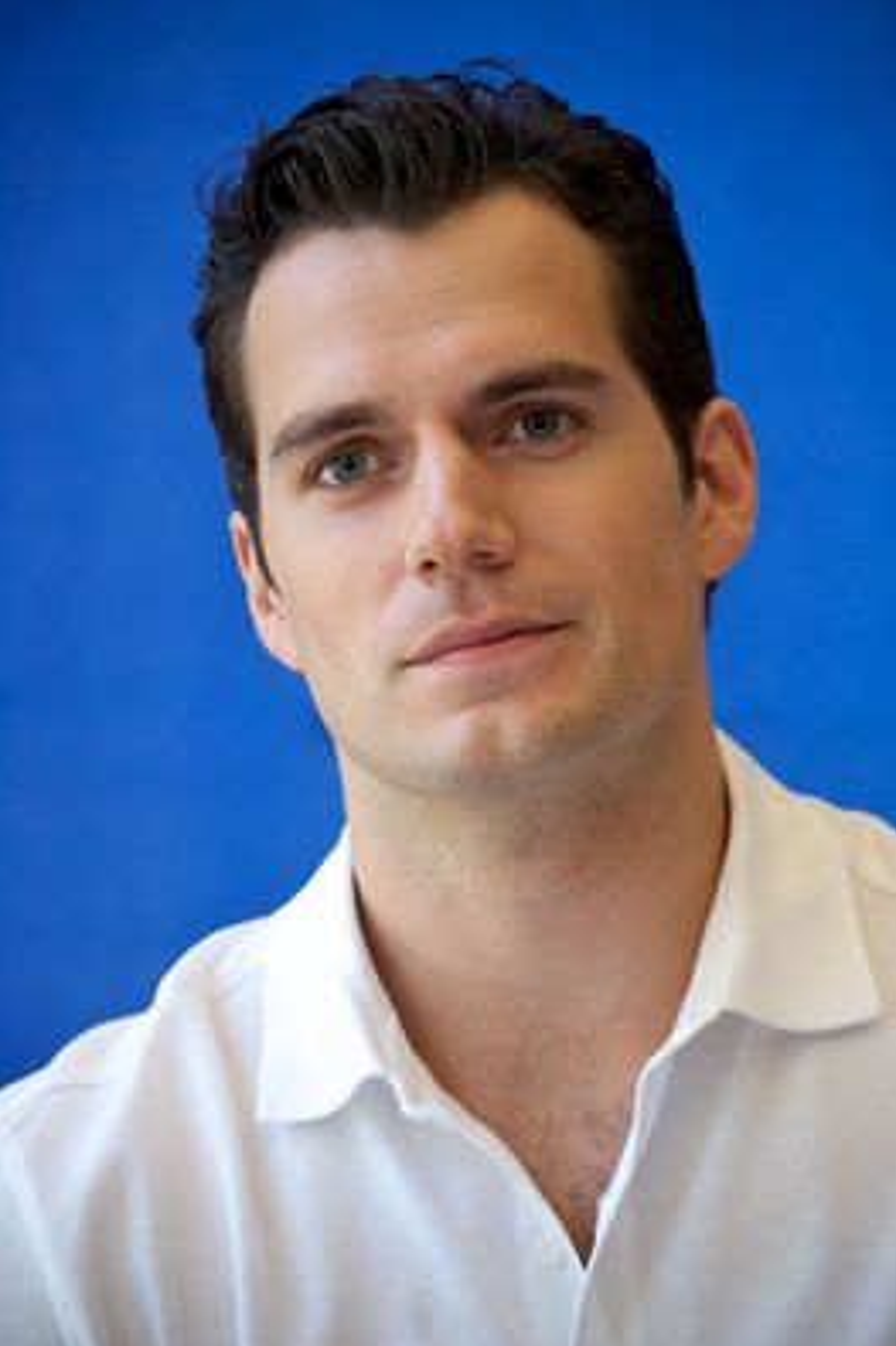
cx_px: 450
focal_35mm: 253
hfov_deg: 5.4
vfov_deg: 8.1
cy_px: 675
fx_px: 9453
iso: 1000
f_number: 5.6
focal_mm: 250
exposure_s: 1/60
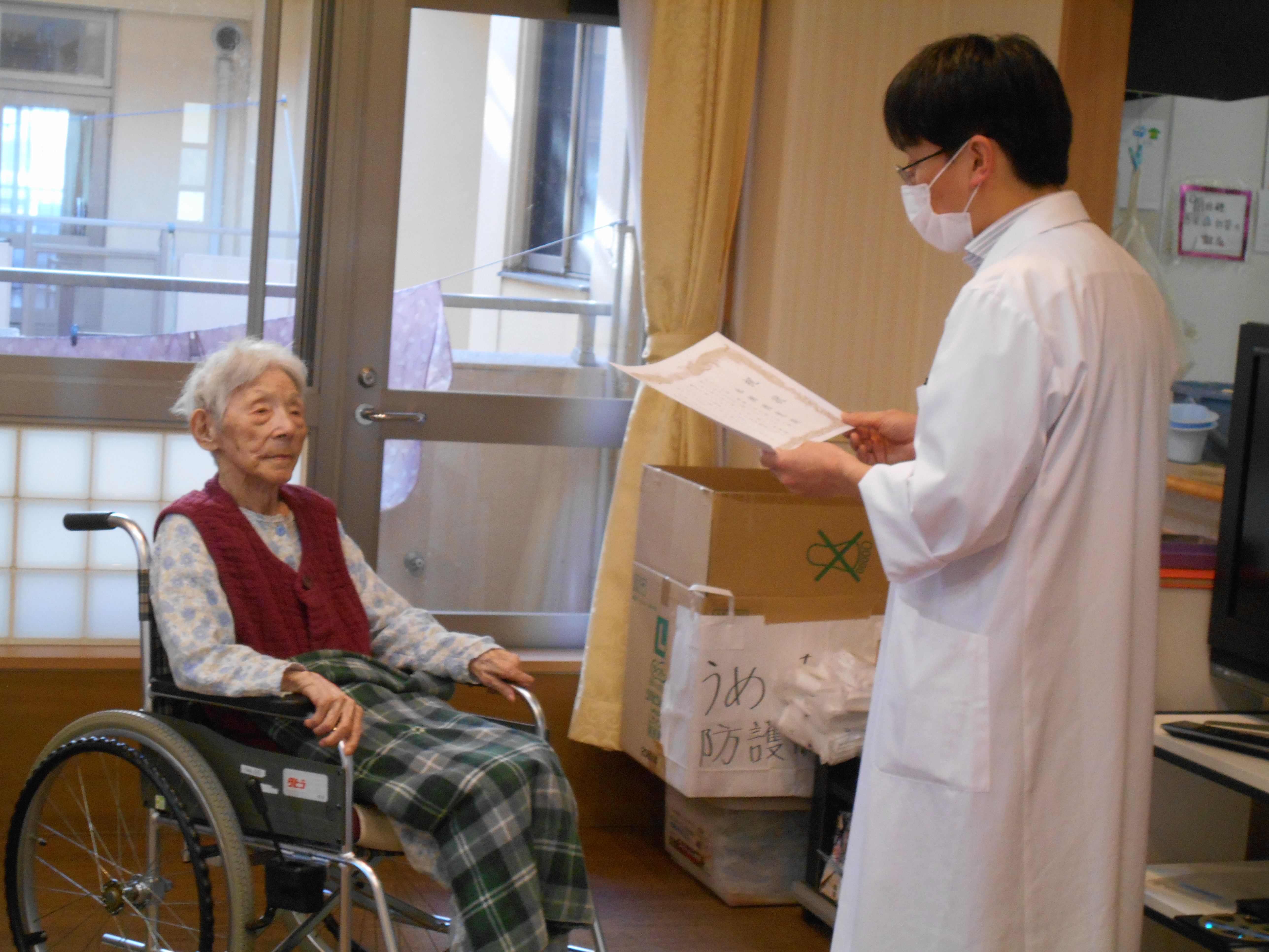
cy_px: 476
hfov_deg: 29.4
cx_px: 634
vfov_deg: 22.3
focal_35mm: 66
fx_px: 2420
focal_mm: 11.6
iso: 400
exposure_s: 1/25
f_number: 5.3
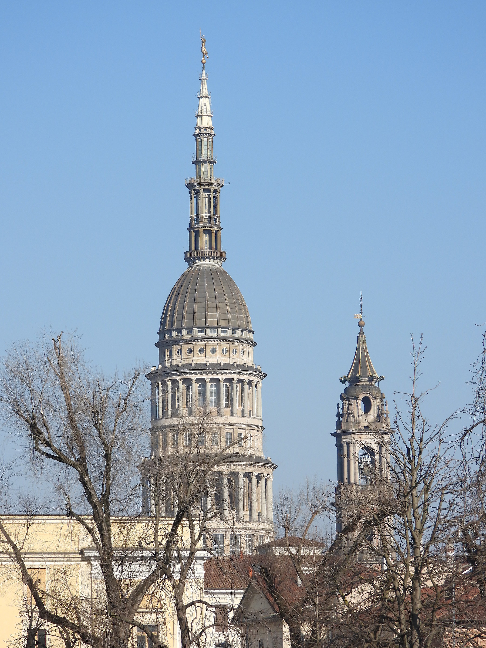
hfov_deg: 8.0
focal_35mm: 185
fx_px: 3463
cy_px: 324
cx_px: 243
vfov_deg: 10.7
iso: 100
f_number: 4.5
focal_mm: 33.2
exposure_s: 1/1000
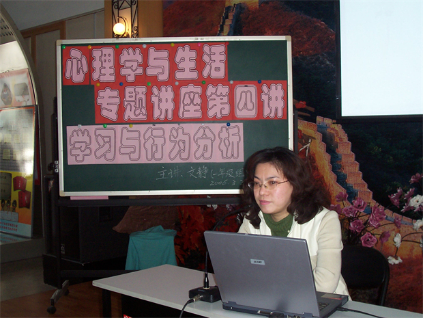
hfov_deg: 41.2
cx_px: 212
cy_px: 159
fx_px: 562
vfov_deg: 31.5
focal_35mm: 46
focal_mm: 7
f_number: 3
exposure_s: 1/60
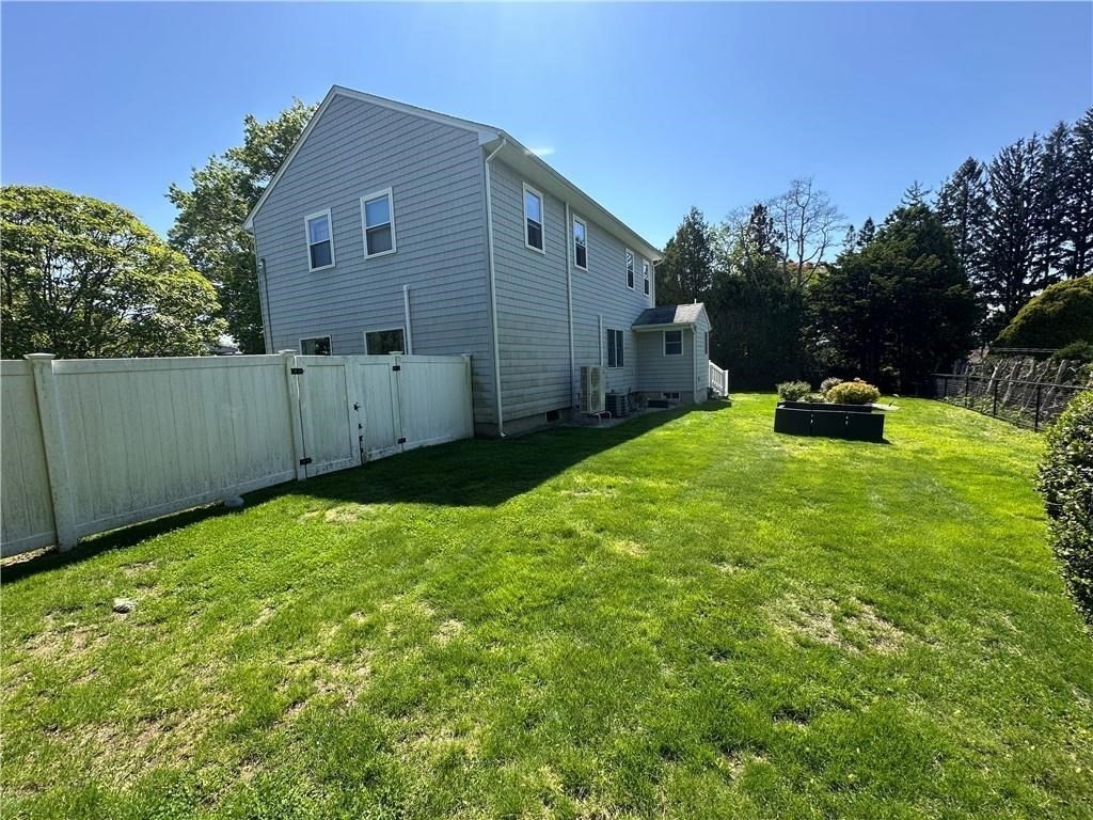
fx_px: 442
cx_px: 546
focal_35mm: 14
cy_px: 410
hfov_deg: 102.1
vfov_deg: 85.7
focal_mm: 2.22
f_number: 2.2
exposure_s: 1/682
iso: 40
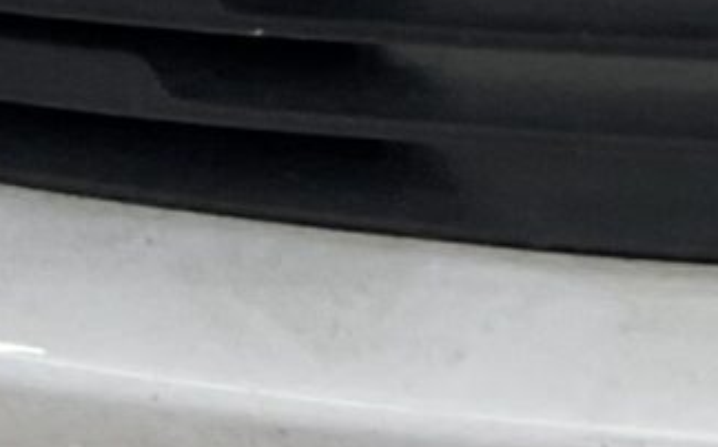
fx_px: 4752
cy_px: -1301
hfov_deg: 7.9
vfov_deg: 4.9
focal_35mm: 243
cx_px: 1859
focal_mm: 3
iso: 20
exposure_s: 1/120
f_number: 1.8
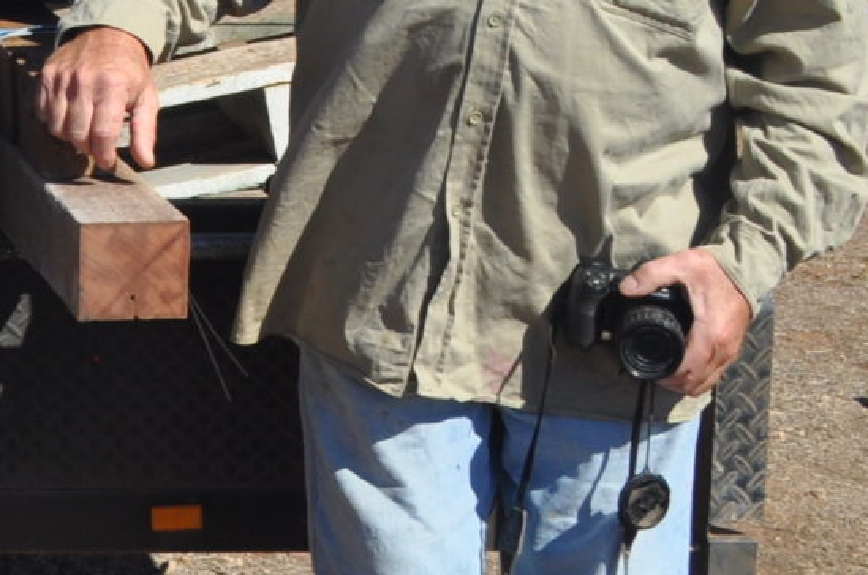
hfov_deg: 12.7
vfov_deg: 9.6
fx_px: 3370
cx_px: -911
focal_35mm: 140
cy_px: -136
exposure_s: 1/400
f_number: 10
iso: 200
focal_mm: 20
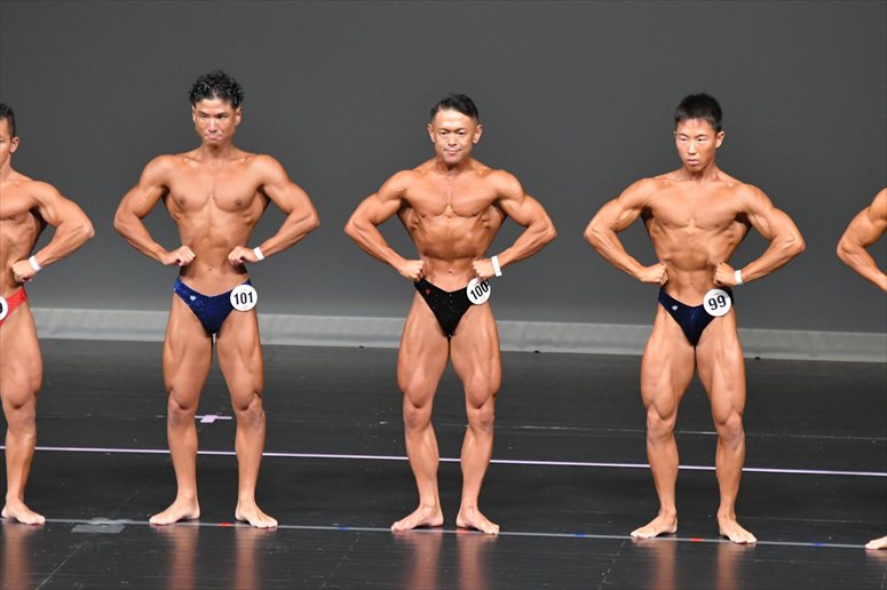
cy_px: 295
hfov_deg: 6.5
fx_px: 7758
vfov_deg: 4.4
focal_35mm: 315
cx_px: 444
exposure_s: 1/400
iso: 5000
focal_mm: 210
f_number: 5.6
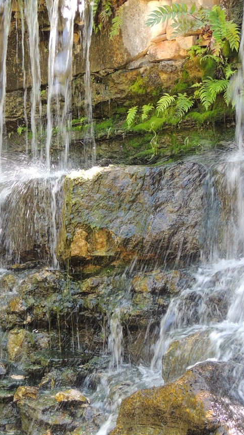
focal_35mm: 82
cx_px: 88
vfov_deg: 25.9
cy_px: 229
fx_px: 943
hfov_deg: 14.7
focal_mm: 8.9
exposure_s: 1/50
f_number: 3.6
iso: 140
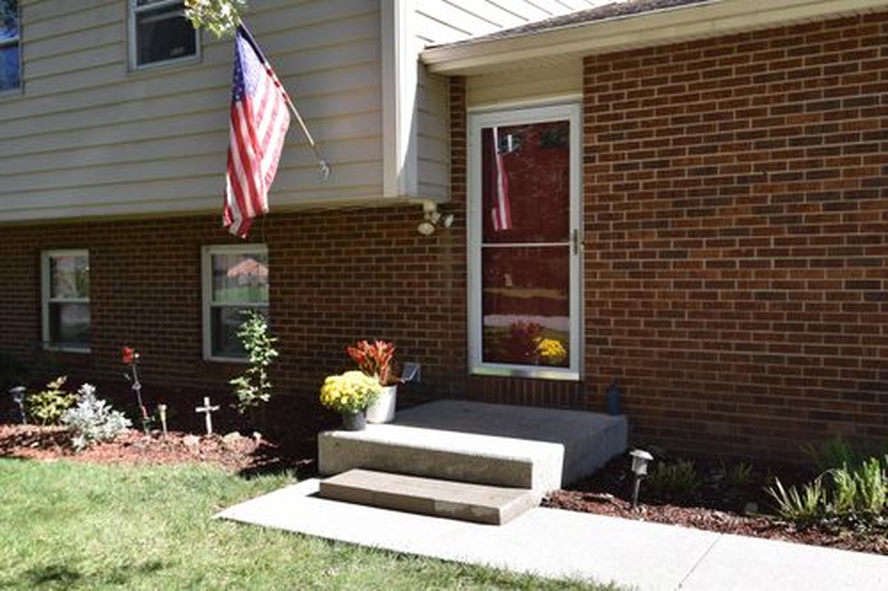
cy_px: 296
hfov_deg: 57.2
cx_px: 444
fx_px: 814
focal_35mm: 33
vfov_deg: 39.9
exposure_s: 1/640
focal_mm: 22
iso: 320
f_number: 5.6
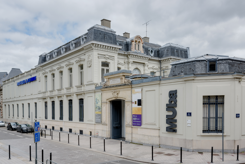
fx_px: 218
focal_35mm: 32
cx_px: 122
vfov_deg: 41.1
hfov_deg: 58.7
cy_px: 82
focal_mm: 32
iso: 100
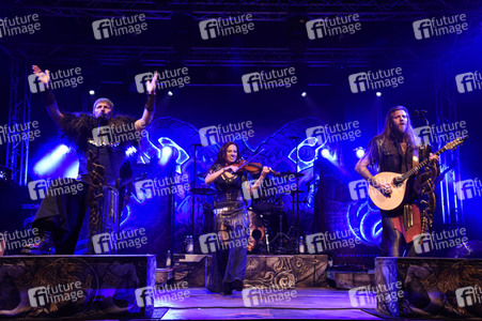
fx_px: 508
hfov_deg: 50.7
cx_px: 241
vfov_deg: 35.0
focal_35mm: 38
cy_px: 160
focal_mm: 38
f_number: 5.6
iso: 1600
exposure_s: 1/60
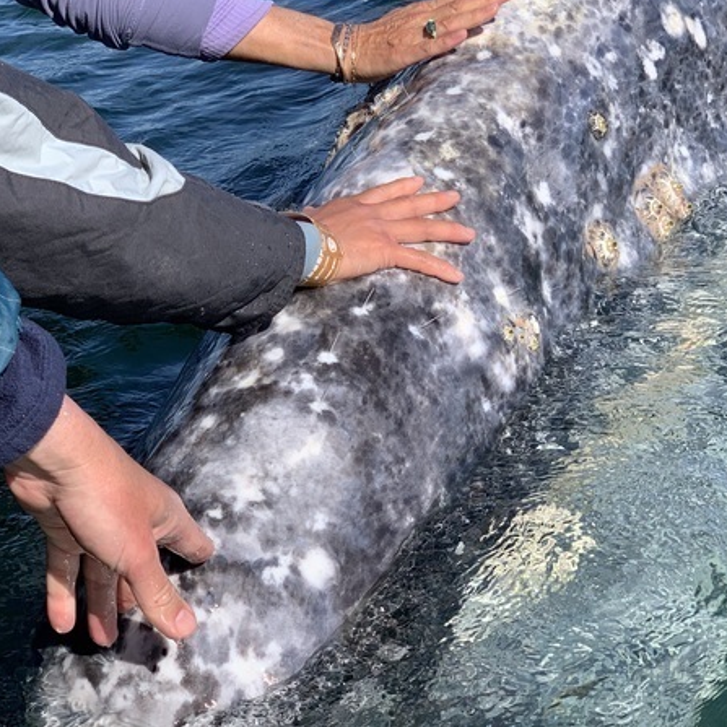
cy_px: 285
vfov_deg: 21.9
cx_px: 387
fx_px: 1877
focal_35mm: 79
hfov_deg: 21.9
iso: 16
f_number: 2.4
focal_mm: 6
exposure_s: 1/1261
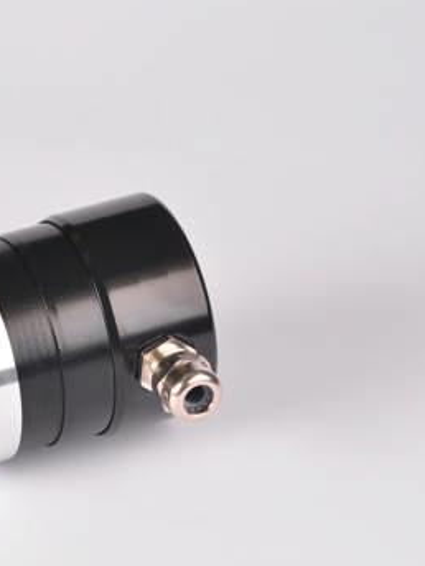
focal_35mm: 209
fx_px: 3421
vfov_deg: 9.5
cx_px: -16
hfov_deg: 7.1
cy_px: 343
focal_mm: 78
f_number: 20
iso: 200
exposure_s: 1/125
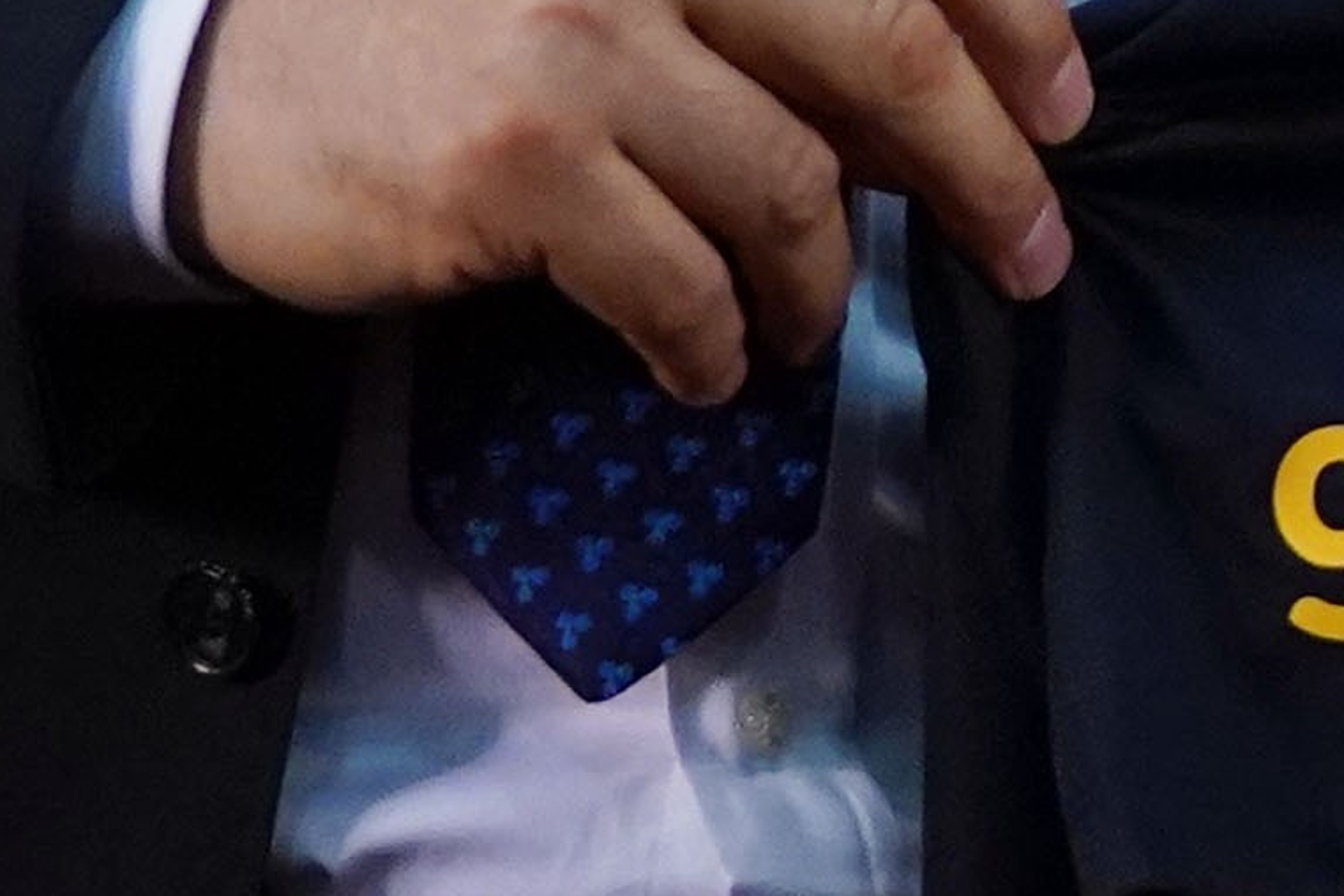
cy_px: -1108
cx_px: 4247
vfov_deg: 2.5
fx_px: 20602
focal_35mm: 552
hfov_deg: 3.6
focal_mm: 70
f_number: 2.8
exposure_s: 1/800
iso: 4000
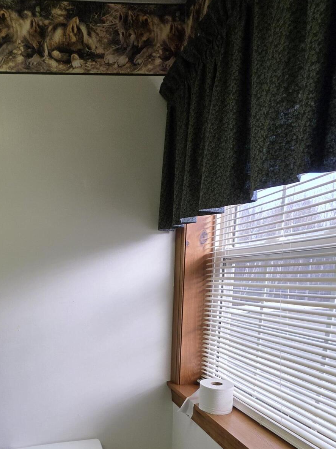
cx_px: 80
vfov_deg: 70.3
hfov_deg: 57.7
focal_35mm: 22
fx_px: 285
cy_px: 346
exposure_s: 1/120
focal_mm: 2.2
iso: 64
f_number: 1.9
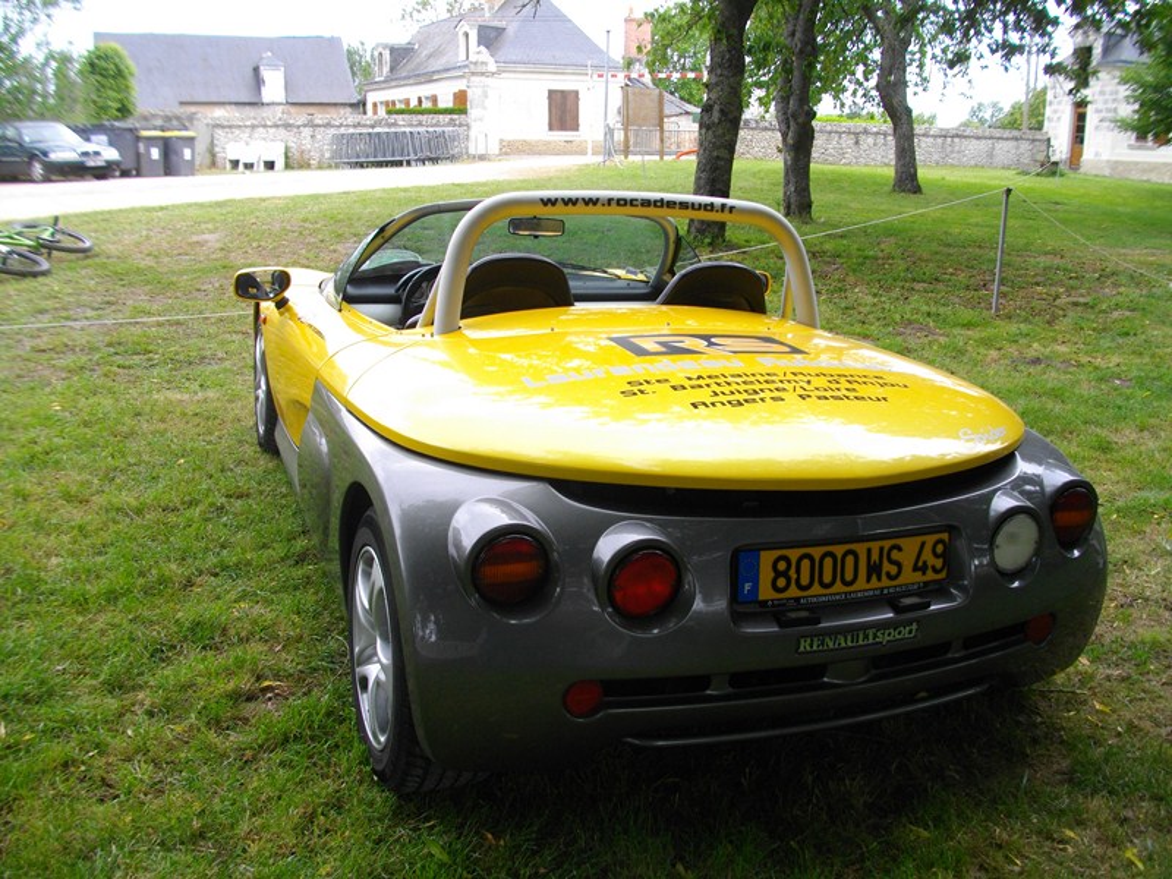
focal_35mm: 32
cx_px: 586
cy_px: 440
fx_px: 1083
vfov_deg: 44.2
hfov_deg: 56.8
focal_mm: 5.7
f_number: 2.9
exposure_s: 1/200
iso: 100
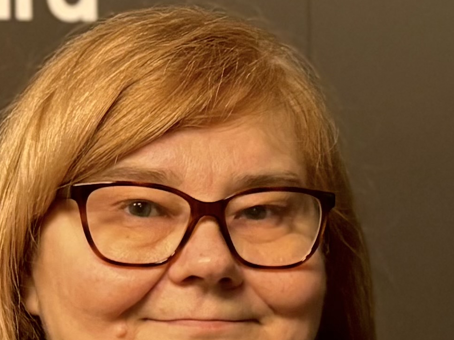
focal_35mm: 153
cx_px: 697
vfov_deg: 9.6
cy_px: 315
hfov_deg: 12.3
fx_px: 2006
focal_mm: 5.96
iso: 250
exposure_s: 1/50
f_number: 1.6
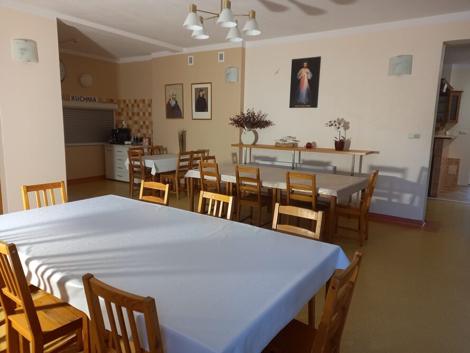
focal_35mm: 25
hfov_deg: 69.4
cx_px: 235
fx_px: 339
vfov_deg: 54.9
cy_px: 176
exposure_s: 1/33.3
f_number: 2
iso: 160
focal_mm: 4.6
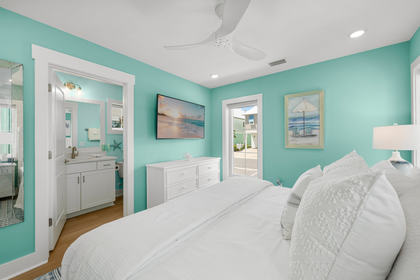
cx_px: 210
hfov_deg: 104.2
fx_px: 163
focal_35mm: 14
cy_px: 140
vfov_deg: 81.2
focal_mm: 14
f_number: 9
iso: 250
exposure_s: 1/30
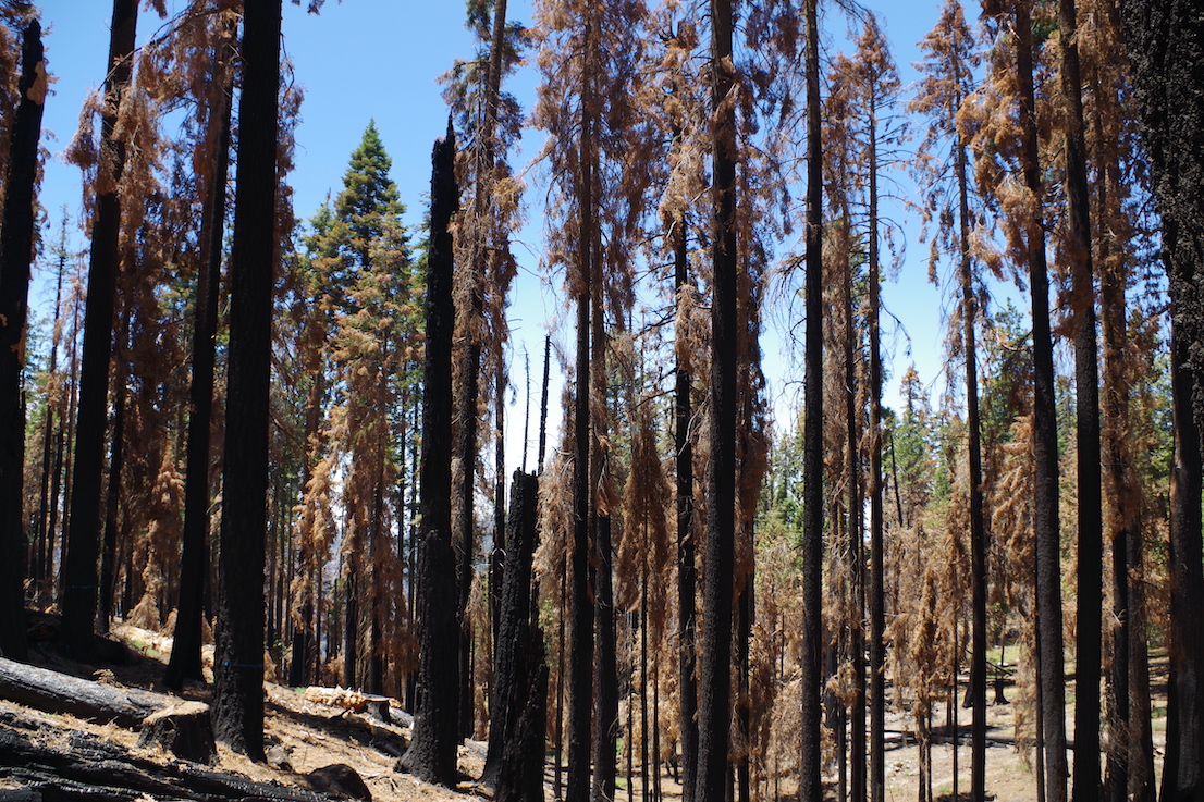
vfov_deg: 47.9
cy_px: 401
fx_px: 903
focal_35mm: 27
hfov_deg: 67.4
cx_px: 602
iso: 100
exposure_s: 1/25
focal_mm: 18
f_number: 8
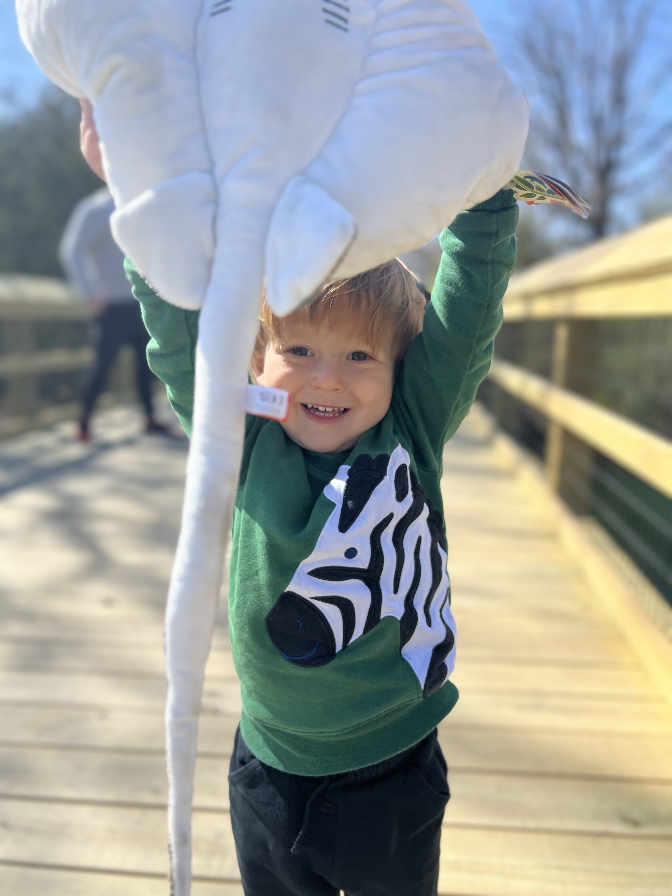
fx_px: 673
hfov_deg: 53.1
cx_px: 336
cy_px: 448
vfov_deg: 67.3
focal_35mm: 26
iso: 50
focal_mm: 5.7
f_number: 1.5
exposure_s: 1/2165
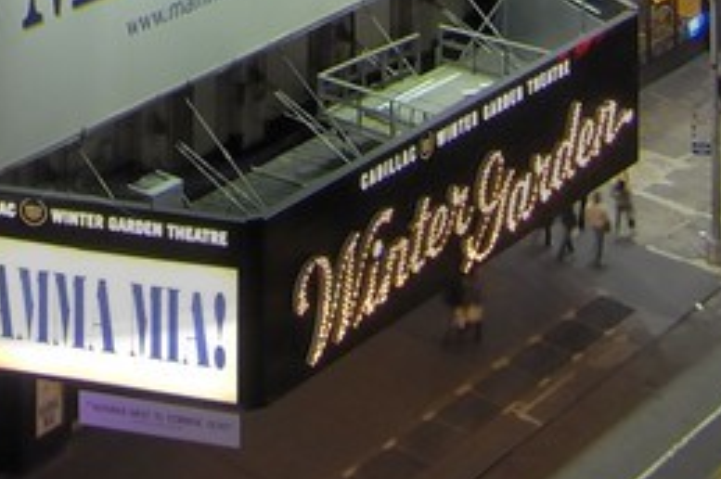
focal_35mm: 111
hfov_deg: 18.0
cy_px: -816
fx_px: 2220
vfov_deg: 10.1
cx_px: 0
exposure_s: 1/5
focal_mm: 12
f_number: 5.6
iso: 100
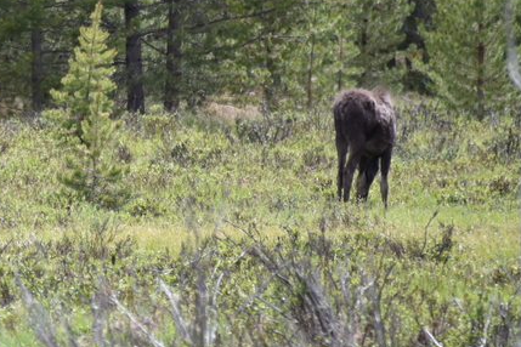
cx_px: 21
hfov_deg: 2.3
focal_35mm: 895
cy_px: 133
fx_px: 12952
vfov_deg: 1.5
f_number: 5.6
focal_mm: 300
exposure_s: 1/640
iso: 320
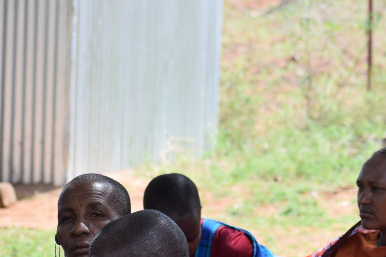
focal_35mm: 338
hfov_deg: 6.1
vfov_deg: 4.1
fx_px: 3623
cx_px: 489
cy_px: 303
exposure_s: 1/500
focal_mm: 82
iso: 250
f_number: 5.6
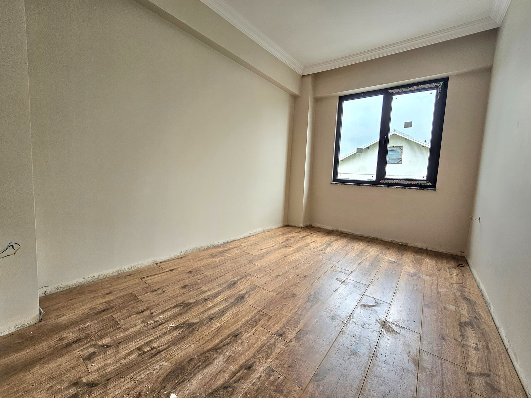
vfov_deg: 89.9
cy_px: 199
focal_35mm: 13
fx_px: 199
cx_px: 266
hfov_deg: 106.2
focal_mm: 2.2
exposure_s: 1/50.3
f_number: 2.2
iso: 50
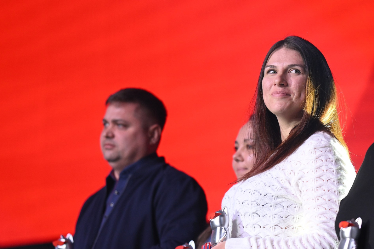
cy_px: 155
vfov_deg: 4.7
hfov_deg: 7.1
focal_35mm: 291
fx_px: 3023
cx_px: 281
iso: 1000
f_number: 1.8
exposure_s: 1/640
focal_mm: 135
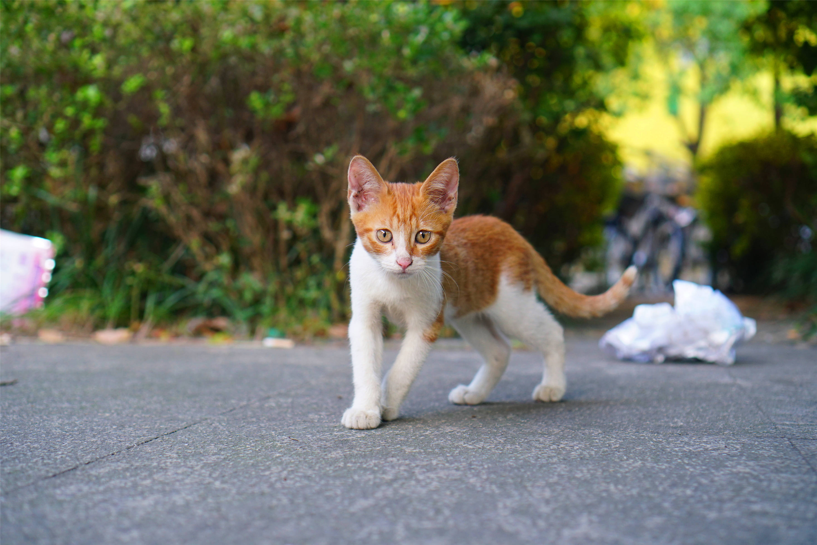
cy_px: 272
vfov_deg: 25.8
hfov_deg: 37.9
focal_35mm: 52
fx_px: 1191
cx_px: 408
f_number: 2.5
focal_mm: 35
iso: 400
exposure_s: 1/200
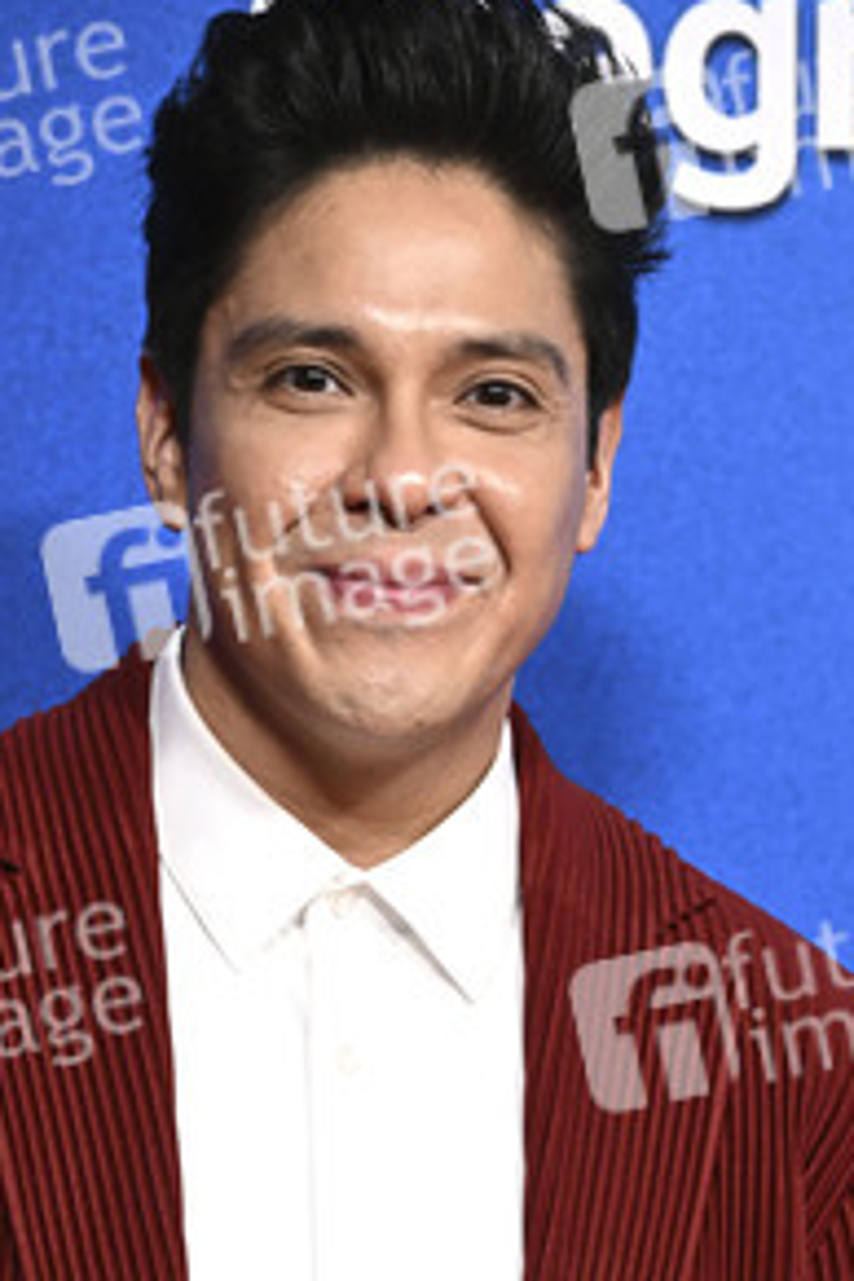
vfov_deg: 13.6
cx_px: 396
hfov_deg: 9.1
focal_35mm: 151
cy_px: 788
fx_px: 5373
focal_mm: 110
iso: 3200
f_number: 4.5
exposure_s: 1/250
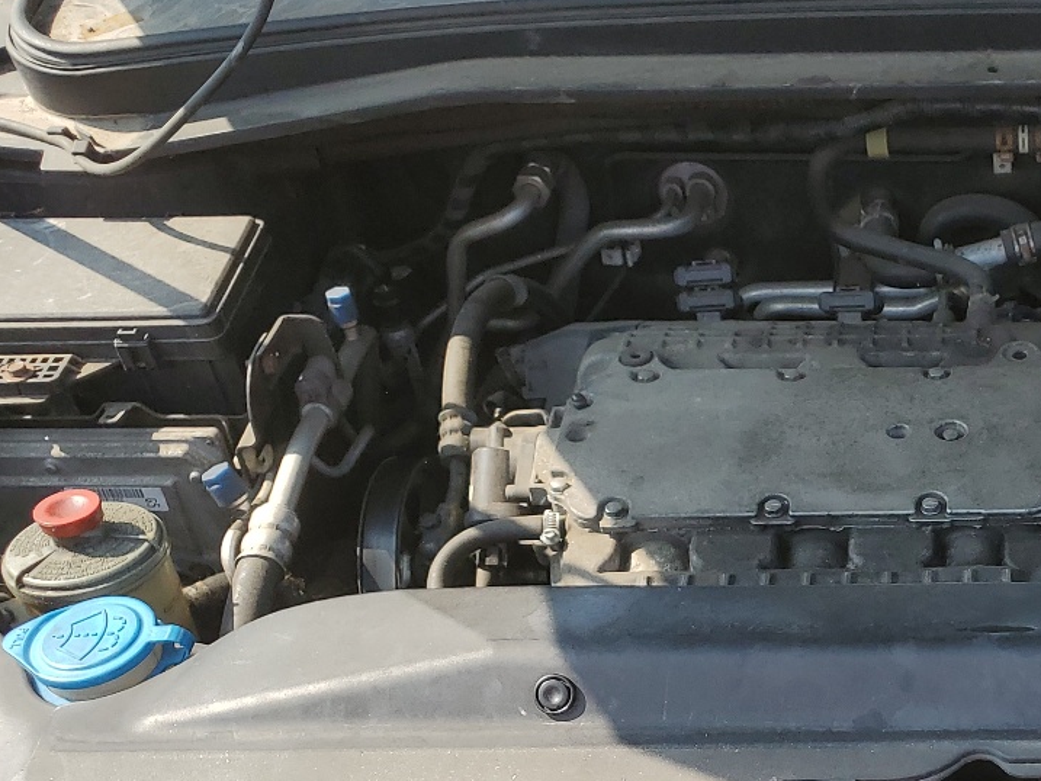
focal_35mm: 58
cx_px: 1063
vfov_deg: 24.4
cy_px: 723
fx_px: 1745
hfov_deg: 30.6
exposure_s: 1/1000
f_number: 1.5
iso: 50
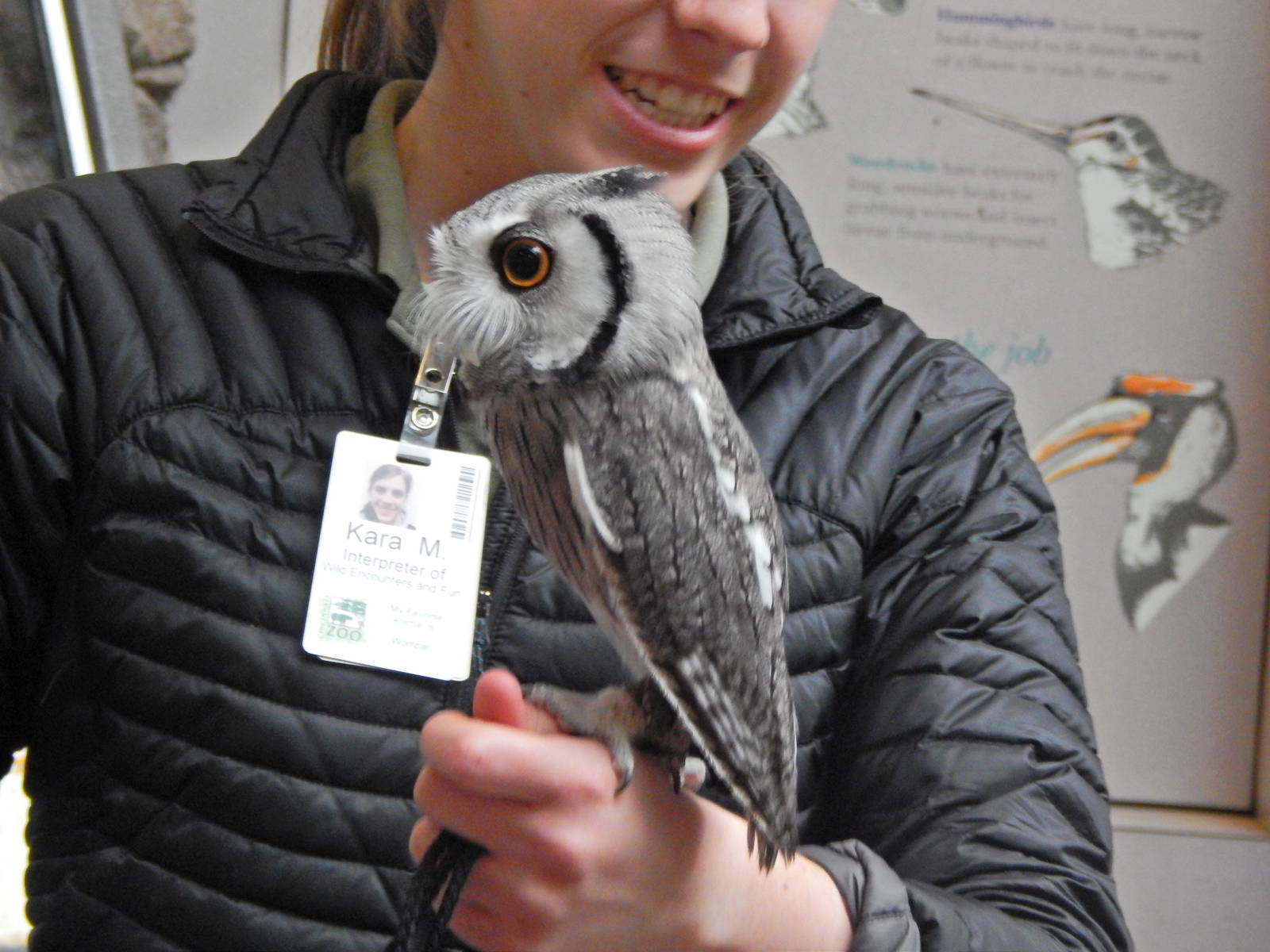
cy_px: 476
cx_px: 635
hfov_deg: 9.5
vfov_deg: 7.1
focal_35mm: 209
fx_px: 7668
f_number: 5.4
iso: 800
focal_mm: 37.1
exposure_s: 1/10
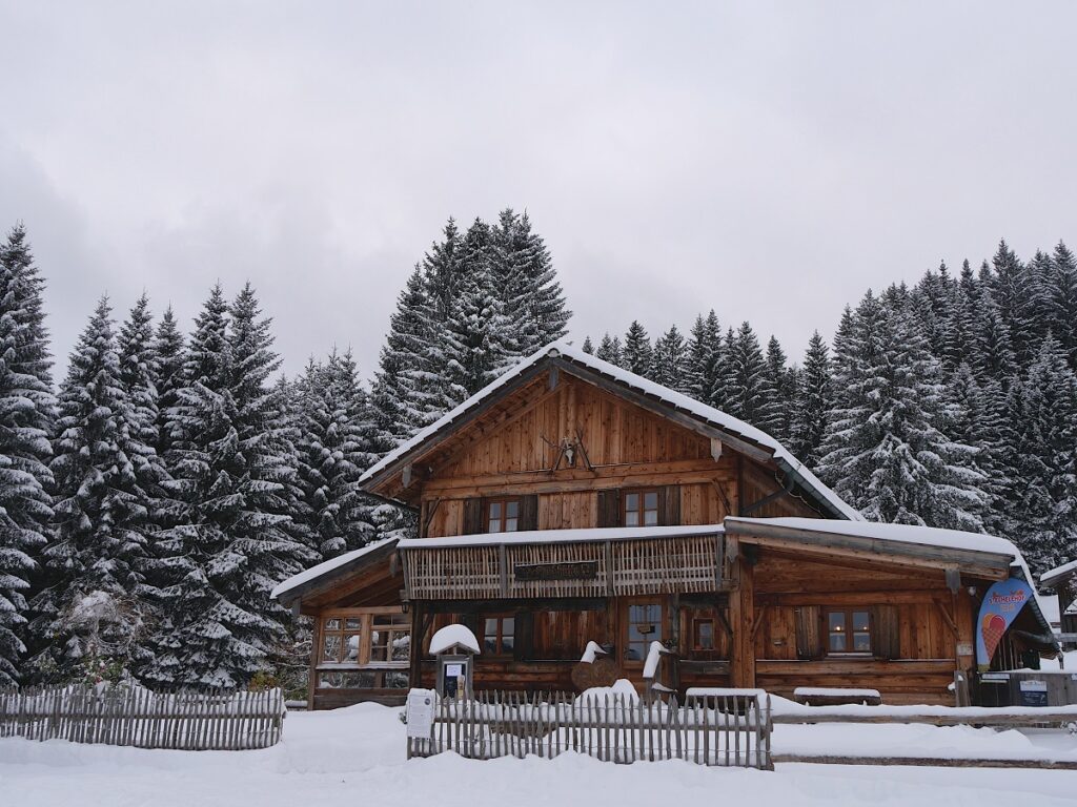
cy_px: 404
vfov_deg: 37.7
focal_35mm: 38
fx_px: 1182
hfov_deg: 49.0
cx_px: 538
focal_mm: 19
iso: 200
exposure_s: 1/320
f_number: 7.1
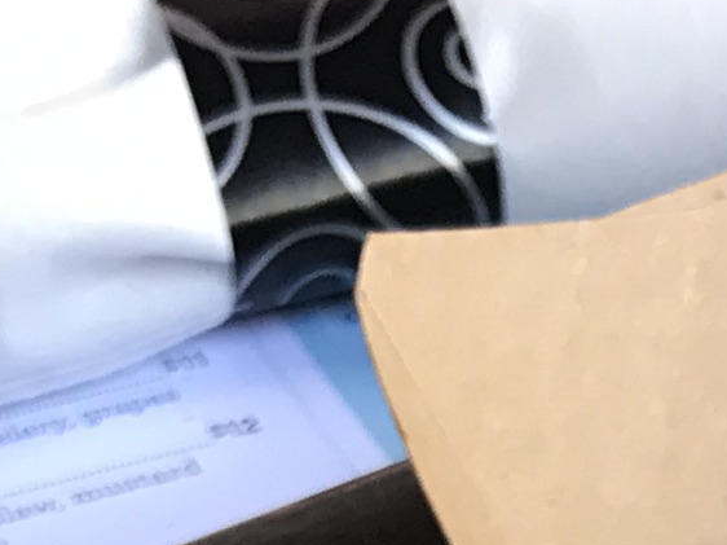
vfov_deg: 6.5
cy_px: 1803
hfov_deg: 9.7
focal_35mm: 201
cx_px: 849
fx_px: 4220
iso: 32
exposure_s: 1/60
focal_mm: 3.99
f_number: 1.8
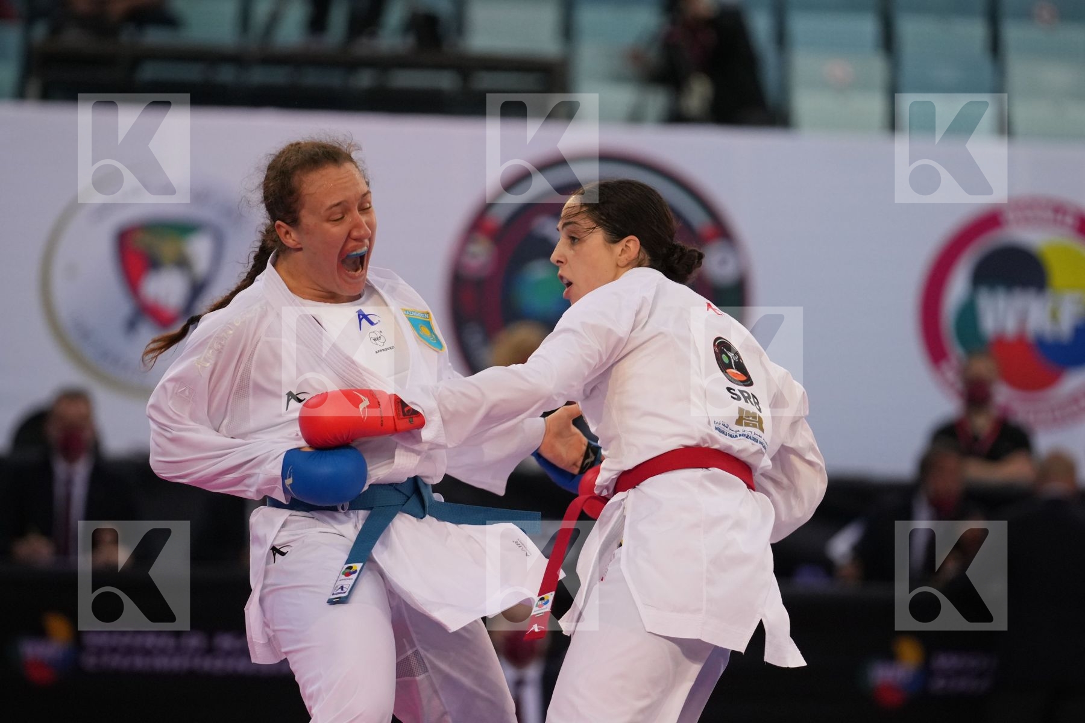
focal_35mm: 300
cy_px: 362
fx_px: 9041
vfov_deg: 4.6
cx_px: 542
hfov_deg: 6.9
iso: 1600
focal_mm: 200
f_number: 2.8
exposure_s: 1/1000
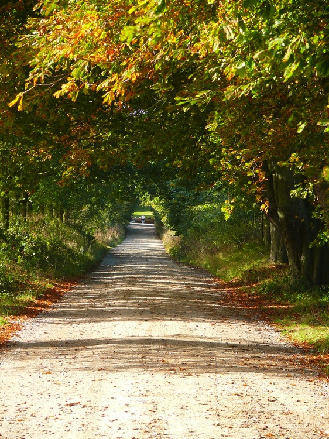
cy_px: 220
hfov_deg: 8.9
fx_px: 2105
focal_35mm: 166
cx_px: 164
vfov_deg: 11.9
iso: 100
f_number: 3.6
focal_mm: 35.1
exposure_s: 1/50
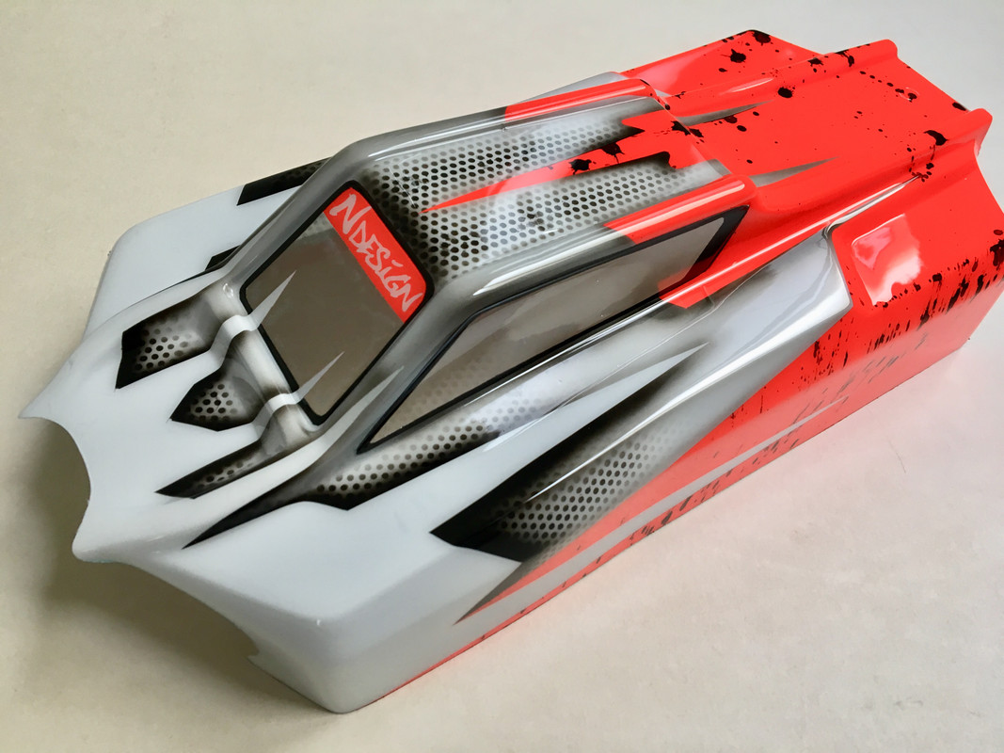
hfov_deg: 61.7
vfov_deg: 48.2
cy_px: 376
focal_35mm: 29
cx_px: 502
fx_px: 841
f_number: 2.2
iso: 100
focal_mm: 4.15
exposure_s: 1/33
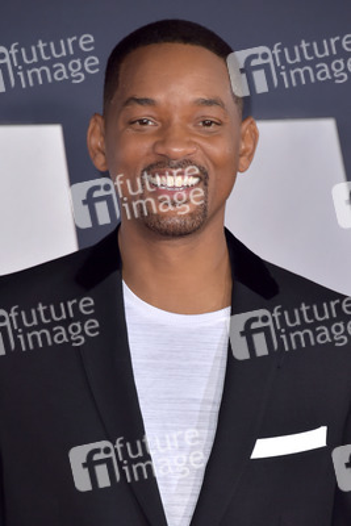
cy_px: 263
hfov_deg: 5.5
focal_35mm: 250
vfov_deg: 8.2
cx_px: 176
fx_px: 3653
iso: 400
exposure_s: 1/250
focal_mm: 250
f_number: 7.1
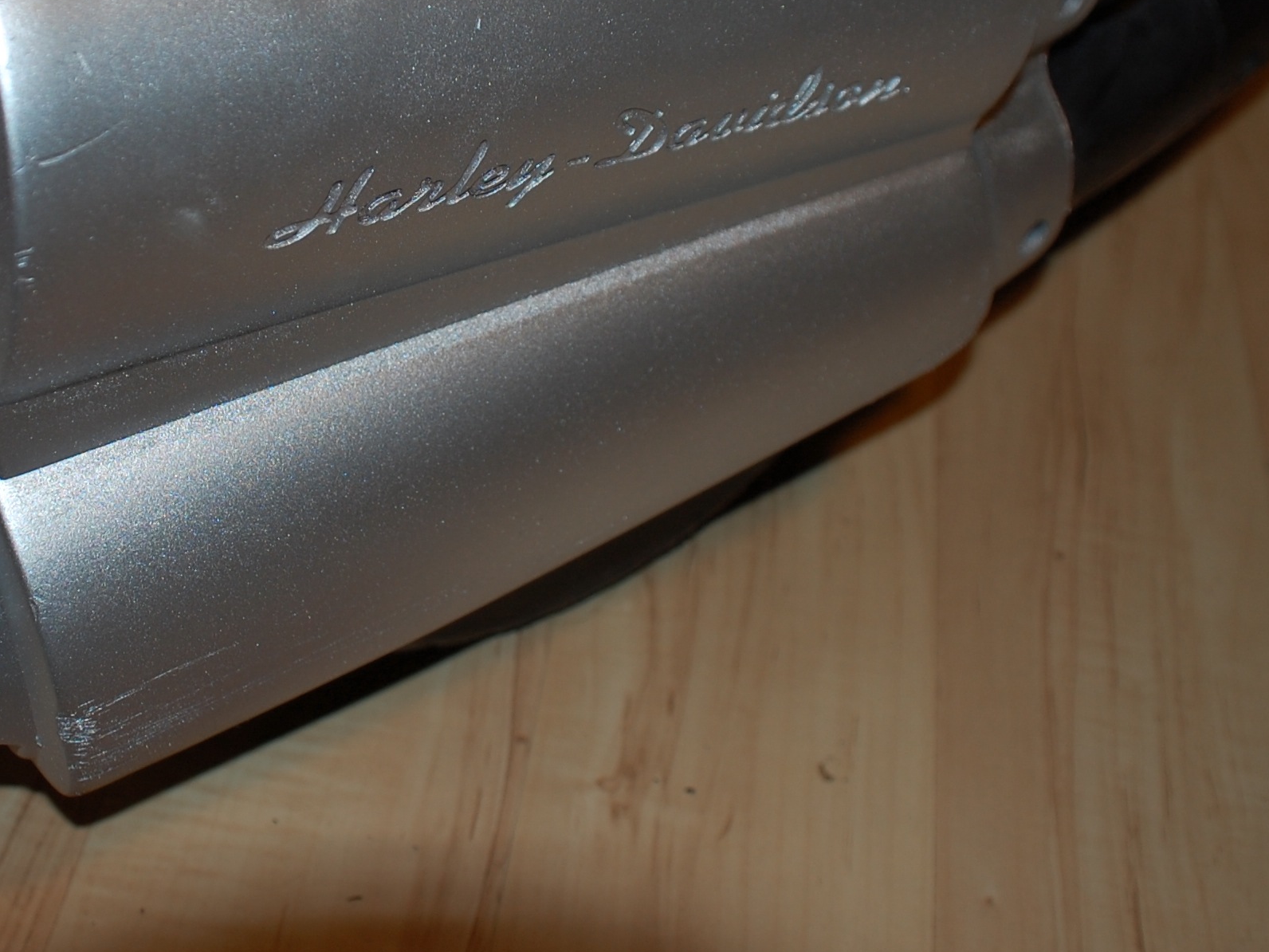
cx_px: 407
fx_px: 1796
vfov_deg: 29.0
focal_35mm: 49
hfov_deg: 38.4
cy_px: 189
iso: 200
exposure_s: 1/60
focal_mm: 18
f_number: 3.5
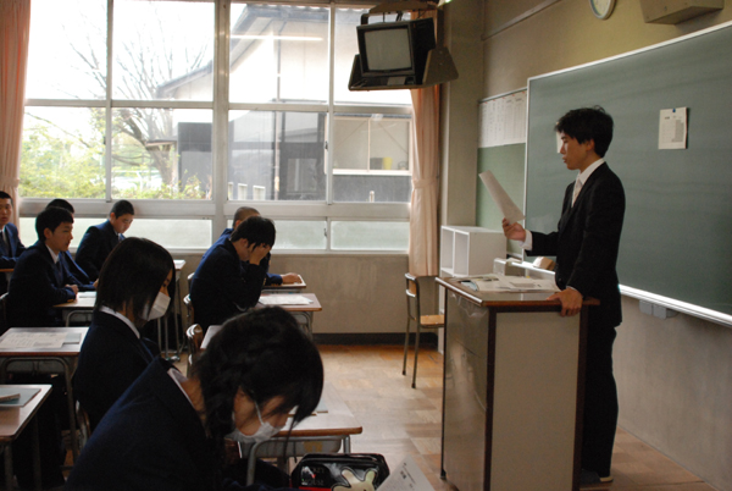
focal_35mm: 42
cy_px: 246
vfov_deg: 32.0
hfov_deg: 46.3
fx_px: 855
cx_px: 366
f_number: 3.5
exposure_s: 1/500
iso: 1600
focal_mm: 28
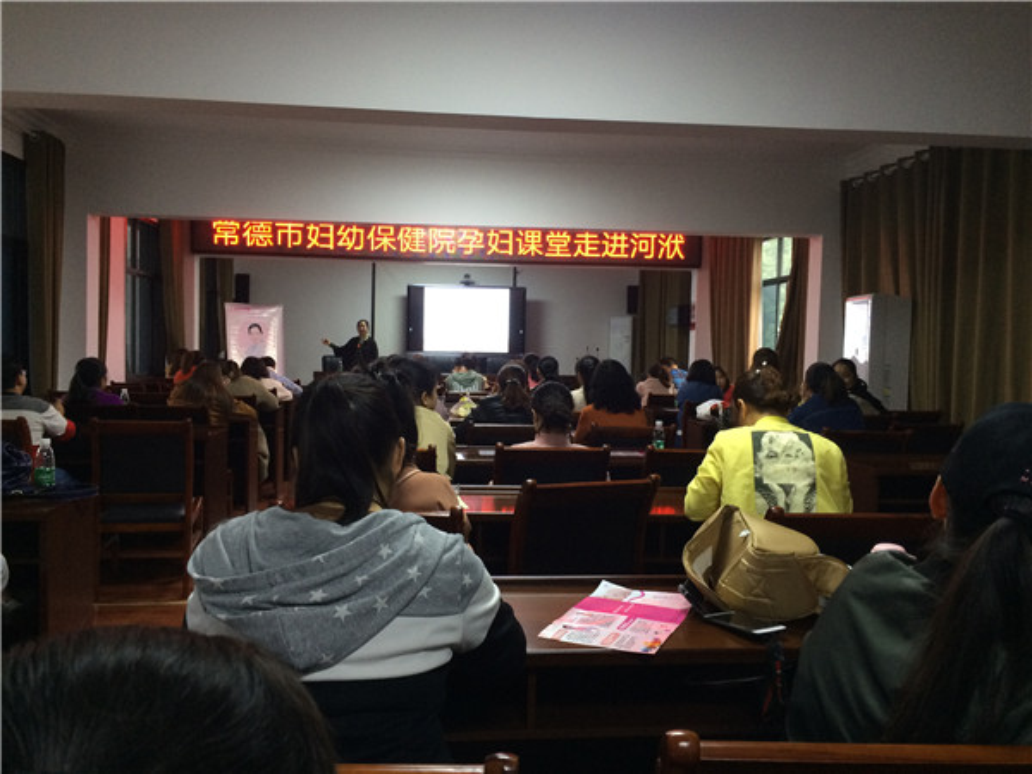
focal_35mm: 29
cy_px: 387
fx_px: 865
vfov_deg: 48.2
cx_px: 516
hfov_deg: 61.7
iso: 200
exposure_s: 1/33
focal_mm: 4.15
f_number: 2.2
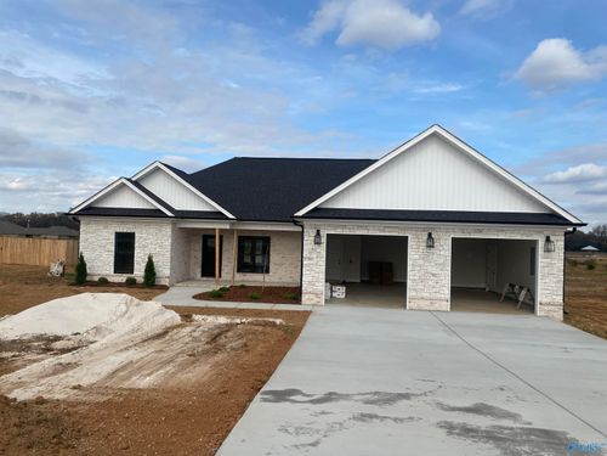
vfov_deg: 53.1
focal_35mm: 26
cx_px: 304
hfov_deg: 67.3
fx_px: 456
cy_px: 228
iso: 32
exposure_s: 1/2890
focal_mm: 4.25
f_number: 1.8
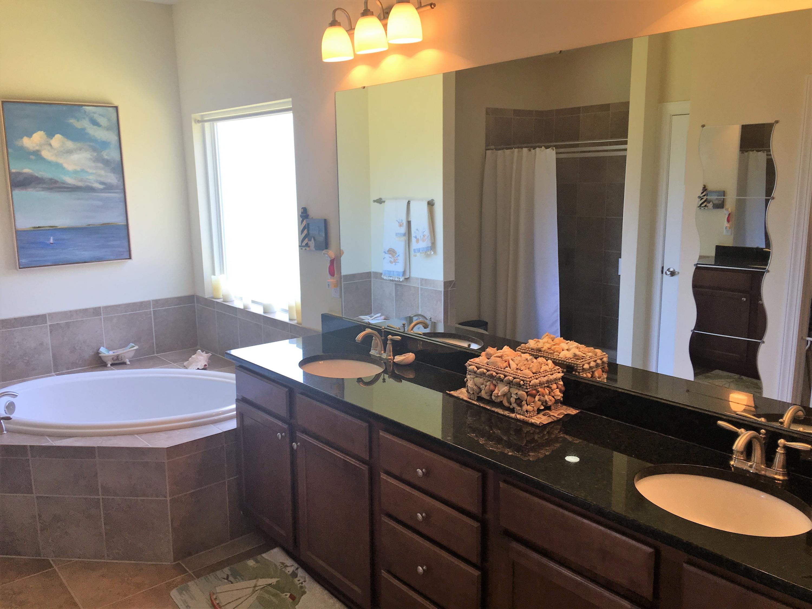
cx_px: 406
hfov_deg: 61.7
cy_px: 304
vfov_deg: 48.2
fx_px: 680
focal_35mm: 29
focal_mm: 4.15
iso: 32
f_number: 2.2
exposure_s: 1/60
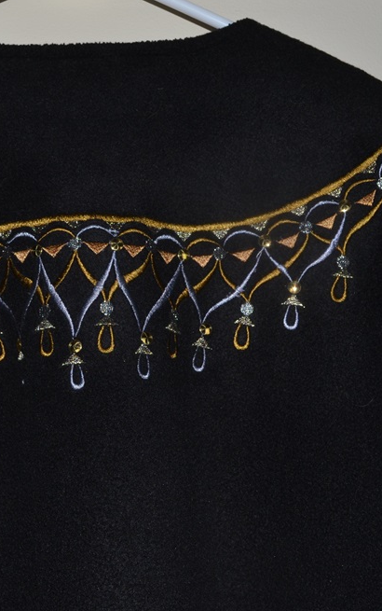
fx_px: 932
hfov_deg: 22.9
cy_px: 310
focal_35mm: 56
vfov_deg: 36.3
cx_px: 81
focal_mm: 24
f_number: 8
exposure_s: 1/60
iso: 100
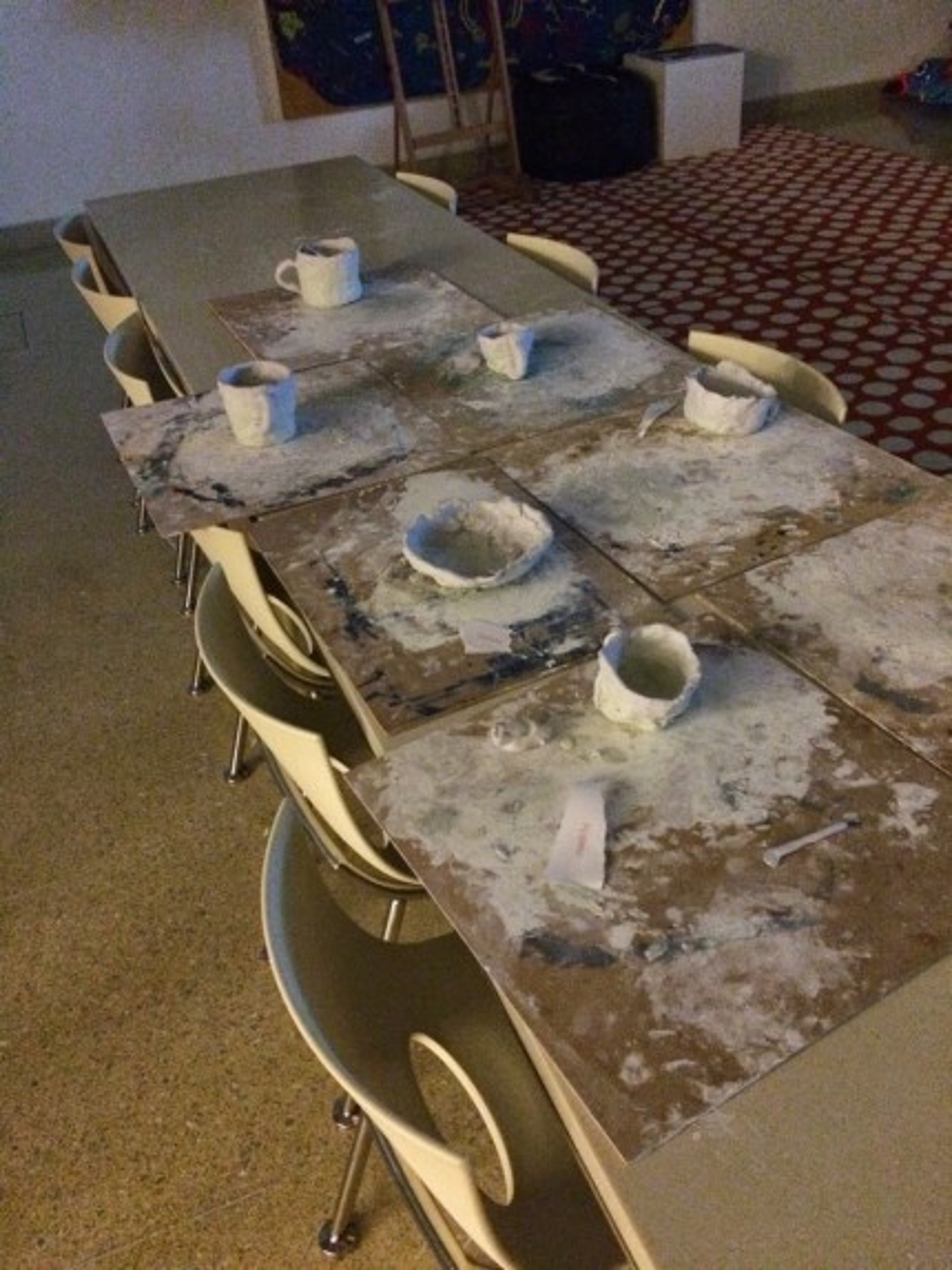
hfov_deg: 48.2
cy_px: 635
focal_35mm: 29
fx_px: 1063
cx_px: 476
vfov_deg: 61.6
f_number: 2.2
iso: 640
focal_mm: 4.15
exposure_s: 1/15
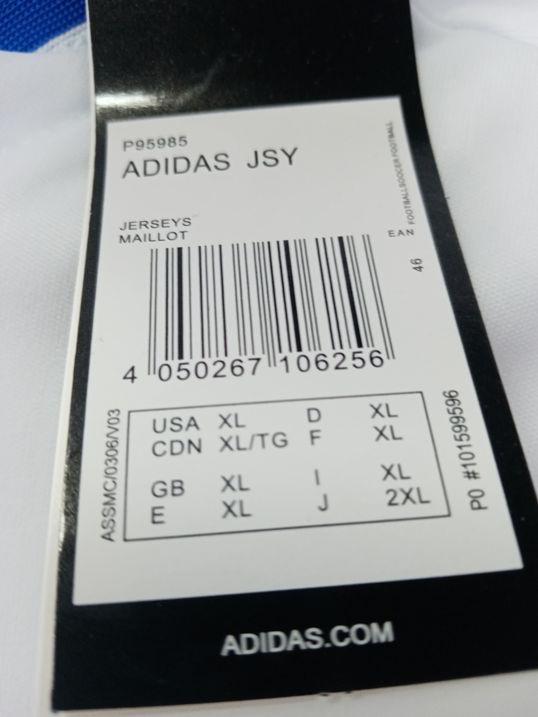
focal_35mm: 26
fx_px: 539
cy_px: 358
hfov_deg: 53.1
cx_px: 269
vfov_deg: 67.3
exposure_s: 1/60
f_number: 1.8
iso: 139
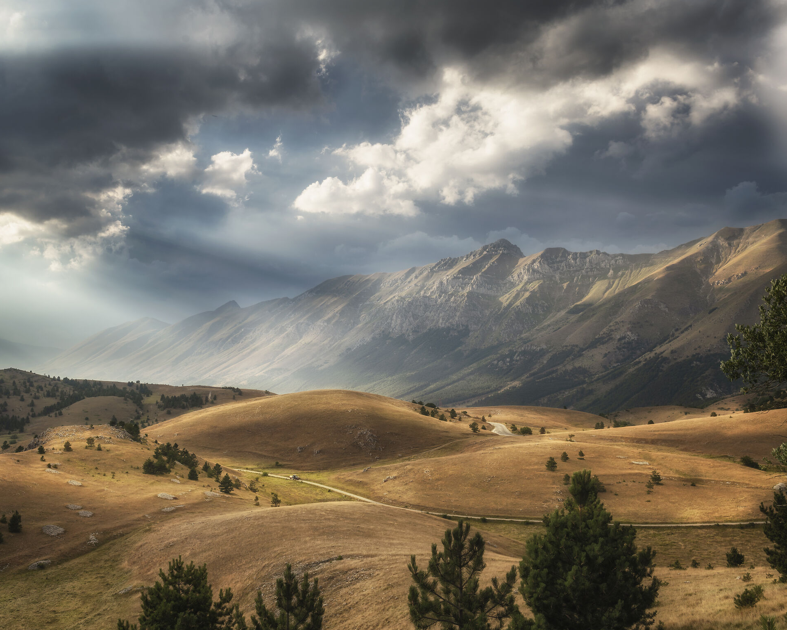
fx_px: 792
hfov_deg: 52.3
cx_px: 297
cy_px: 303
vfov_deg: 43.4
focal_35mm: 34
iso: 64
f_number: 10
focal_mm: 29
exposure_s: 1/160
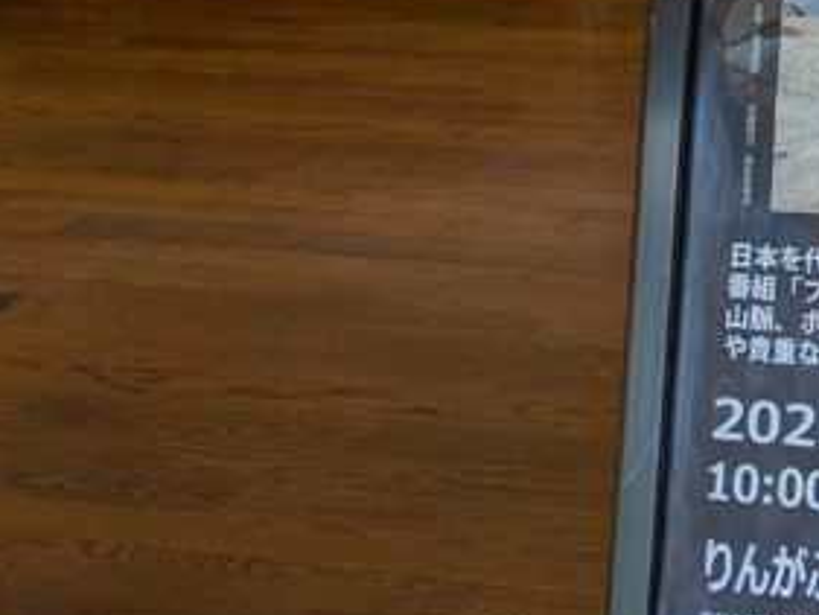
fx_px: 2154
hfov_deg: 19.2
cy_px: -184
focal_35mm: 91
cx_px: 1183
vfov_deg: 15.5
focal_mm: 5.43
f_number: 1.89
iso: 61
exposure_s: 1/33.3
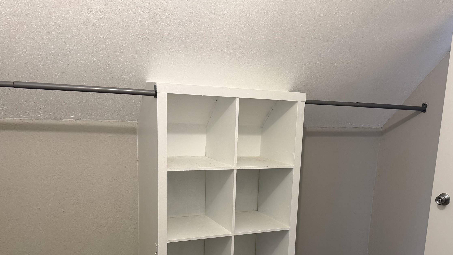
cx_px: 263
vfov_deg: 32.0
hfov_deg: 55.0
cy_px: 200
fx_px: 432
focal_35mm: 36
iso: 200
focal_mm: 6.76
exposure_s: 1/60
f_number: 1.78
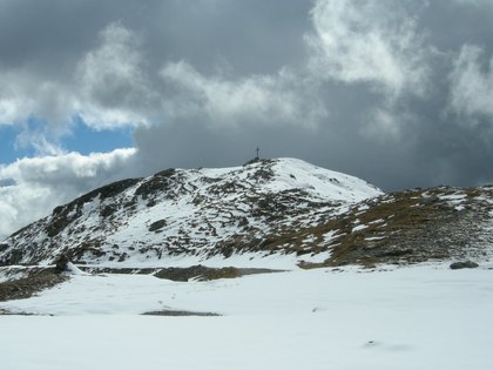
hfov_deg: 38.1
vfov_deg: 29.1
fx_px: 712
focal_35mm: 50
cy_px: 207
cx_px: 211
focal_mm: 7.5
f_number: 6.8
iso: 64
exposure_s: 1/597
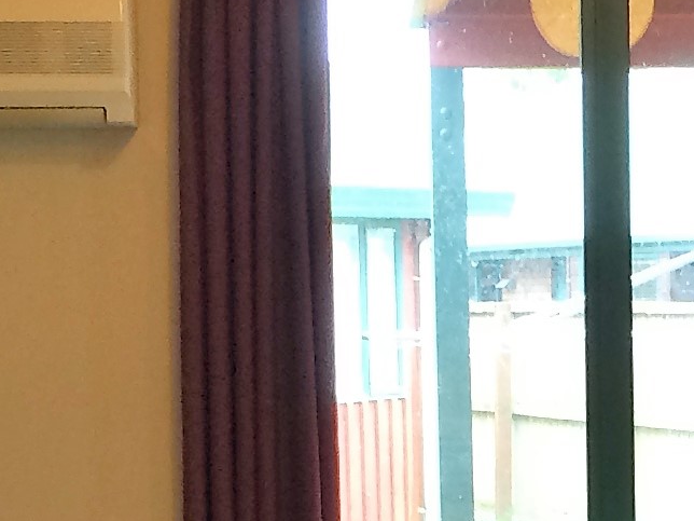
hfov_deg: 13.3
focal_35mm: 147
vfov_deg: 10.0
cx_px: 603
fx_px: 2947
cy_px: 609
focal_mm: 4.15
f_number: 2.2
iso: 125
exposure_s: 1/33
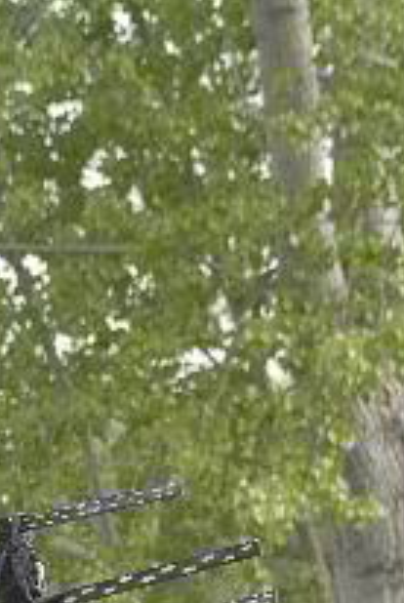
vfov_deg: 5.4
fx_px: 6291
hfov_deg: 3.7
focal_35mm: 375
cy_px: 852
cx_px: -61
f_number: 4.5
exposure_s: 1/640
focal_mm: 86
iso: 400
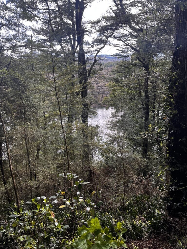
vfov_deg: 67.3
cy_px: 124
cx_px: 94
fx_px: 187
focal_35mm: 26
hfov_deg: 53.1
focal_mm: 5.1
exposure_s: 1/122
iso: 64
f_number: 1.6
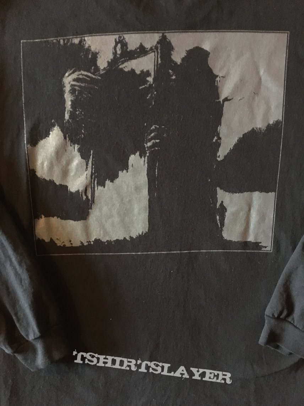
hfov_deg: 48.2
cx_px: 152
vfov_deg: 61.7
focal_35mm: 29
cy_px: 203
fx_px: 340
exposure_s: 1/17
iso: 640
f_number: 2.2
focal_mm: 4.15
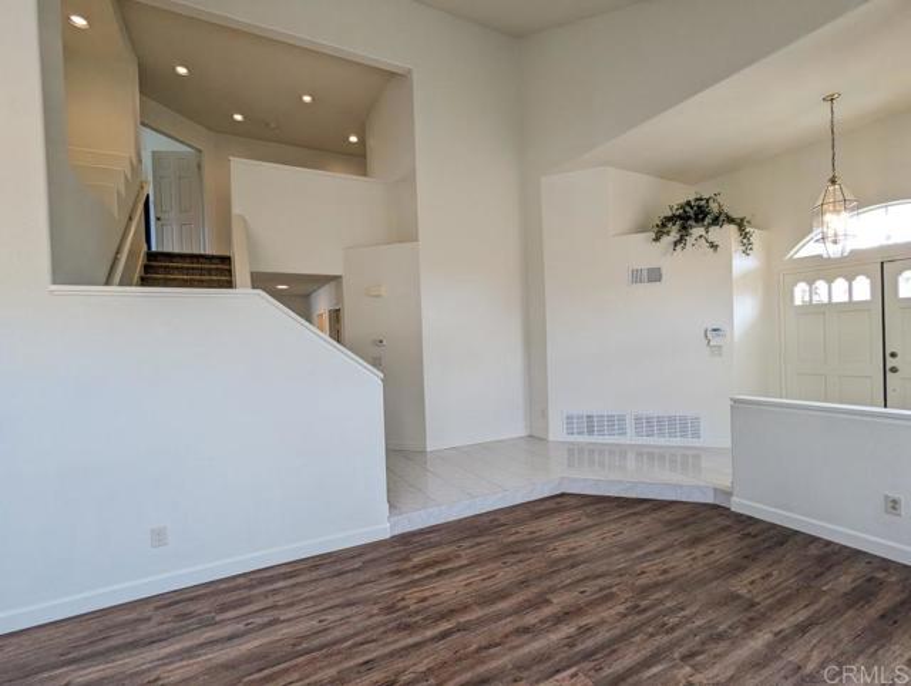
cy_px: 343
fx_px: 422
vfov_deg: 78.3
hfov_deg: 94.4
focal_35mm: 16
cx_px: 456
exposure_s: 1/99.9
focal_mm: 2.35
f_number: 2.2
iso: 127
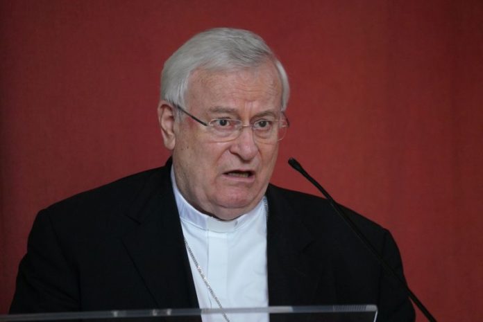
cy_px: 161
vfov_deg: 3.4
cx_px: 242
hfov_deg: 5.2
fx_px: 5370
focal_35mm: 400
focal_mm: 400
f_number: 5.6
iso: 8000
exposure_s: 1/125
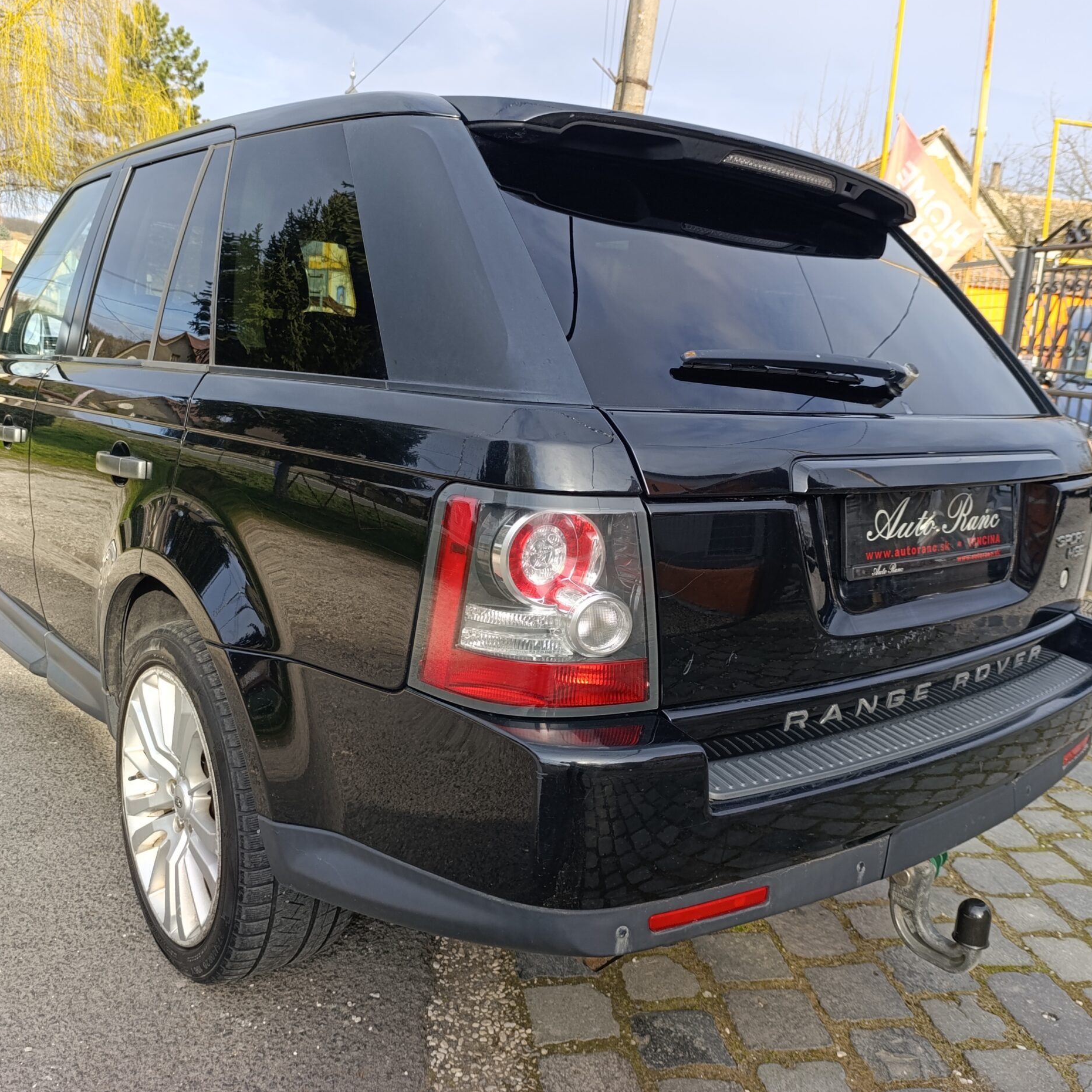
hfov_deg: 57.3
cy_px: 538
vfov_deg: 57.3
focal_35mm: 28
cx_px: 562
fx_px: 999
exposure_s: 1/175
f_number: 1.6
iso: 50
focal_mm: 6.14
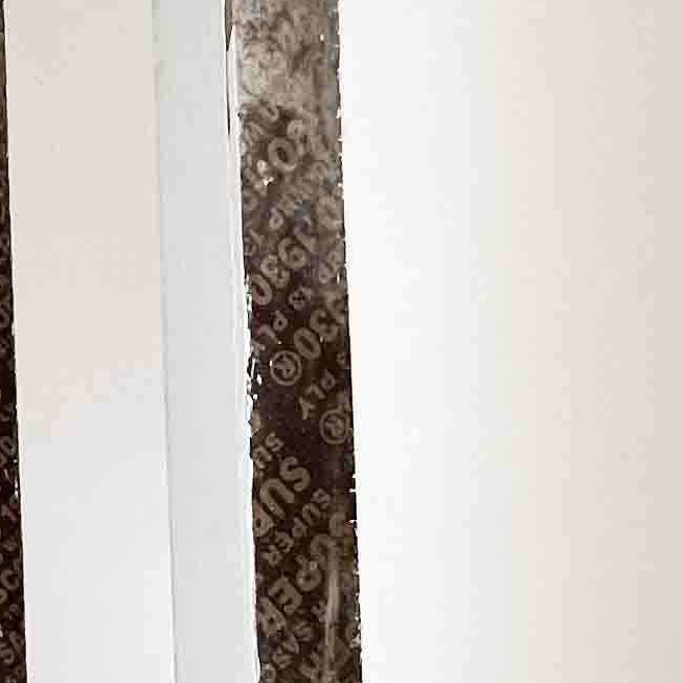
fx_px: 1585
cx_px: -24
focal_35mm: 71
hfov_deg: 23.2
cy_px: 378
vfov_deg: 24.3
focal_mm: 1.57
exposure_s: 1/60
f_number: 1.8
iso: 250
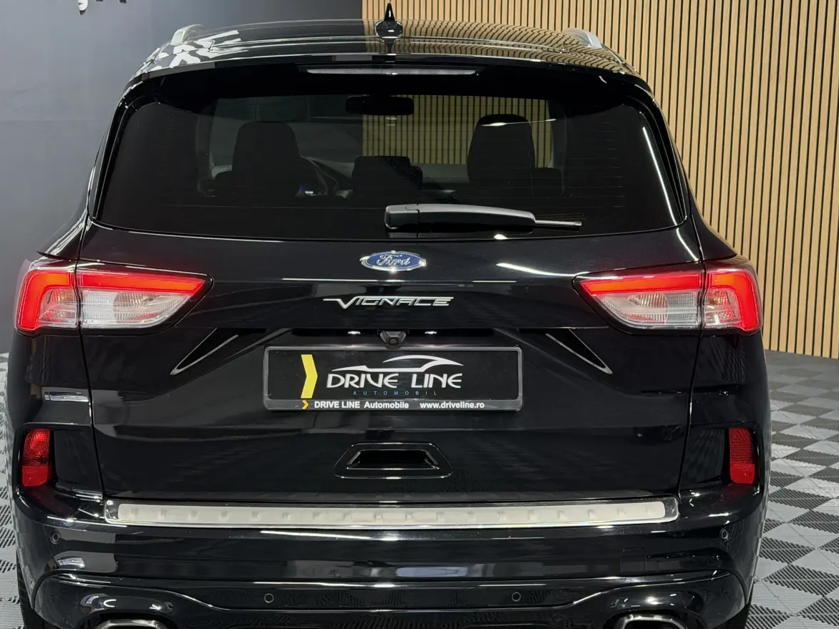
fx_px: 1430
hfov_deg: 32.7
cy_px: 342
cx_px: 412
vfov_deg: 24.8
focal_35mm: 59
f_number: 1.78
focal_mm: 6.76
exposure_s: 1/33
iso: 200
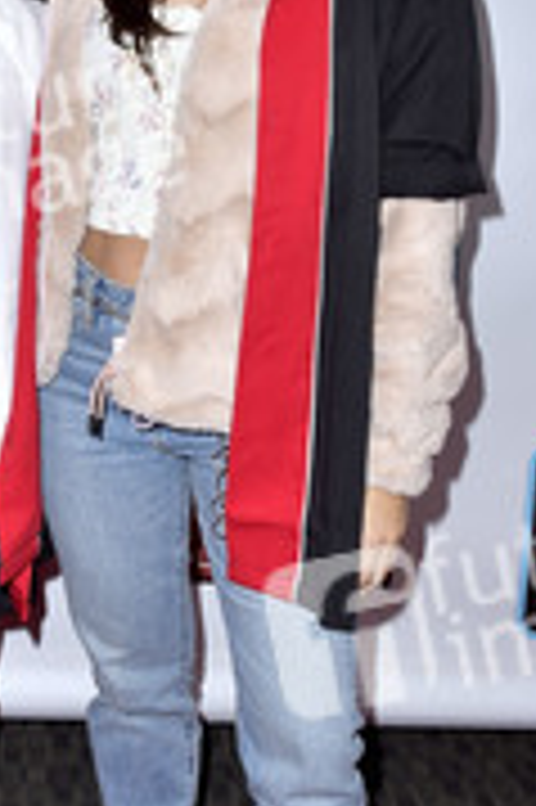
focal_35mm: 76
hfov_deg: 17.7
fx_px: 1700
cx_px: 88
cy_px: 387
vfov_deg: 26.7
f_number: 7.1
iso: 320
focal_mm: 34
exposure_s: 1/250
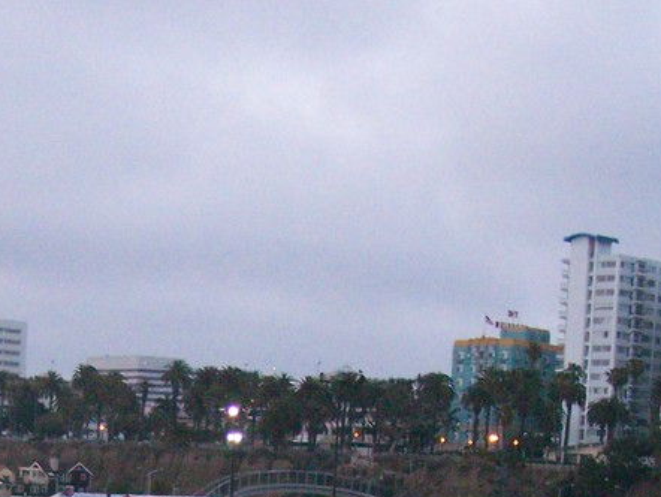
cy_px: 683
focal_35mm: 110
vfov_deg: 12.9
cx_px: 229
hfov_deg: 17.8
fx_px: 2102
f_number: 2.8
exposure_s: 1/400
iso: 400
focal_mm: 6.3
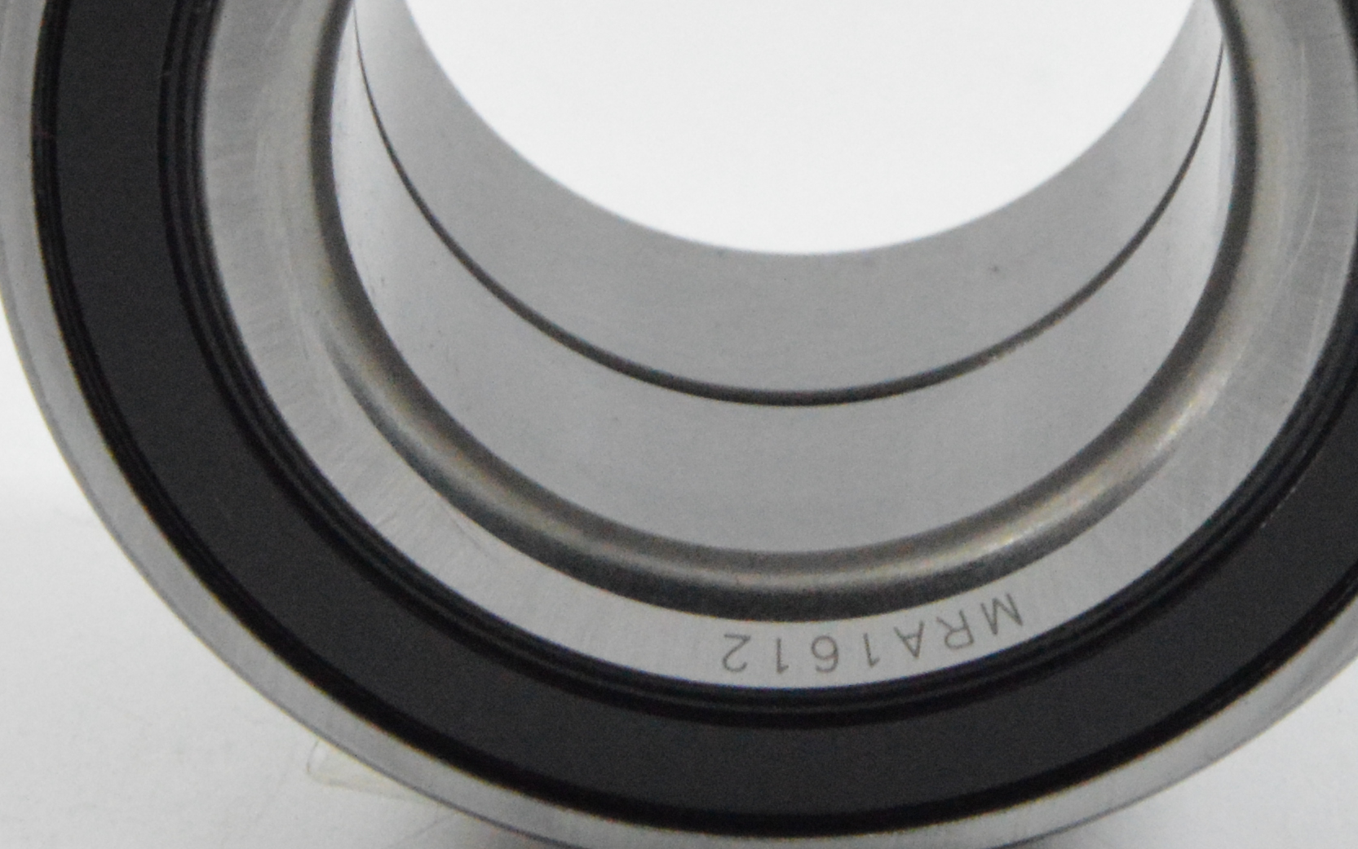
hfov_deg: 7.3
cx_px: 840
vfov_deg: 4.6
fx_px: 10623
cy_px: -57
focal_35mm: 287
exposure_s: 1/100
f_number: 8
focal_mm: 52
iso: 3200
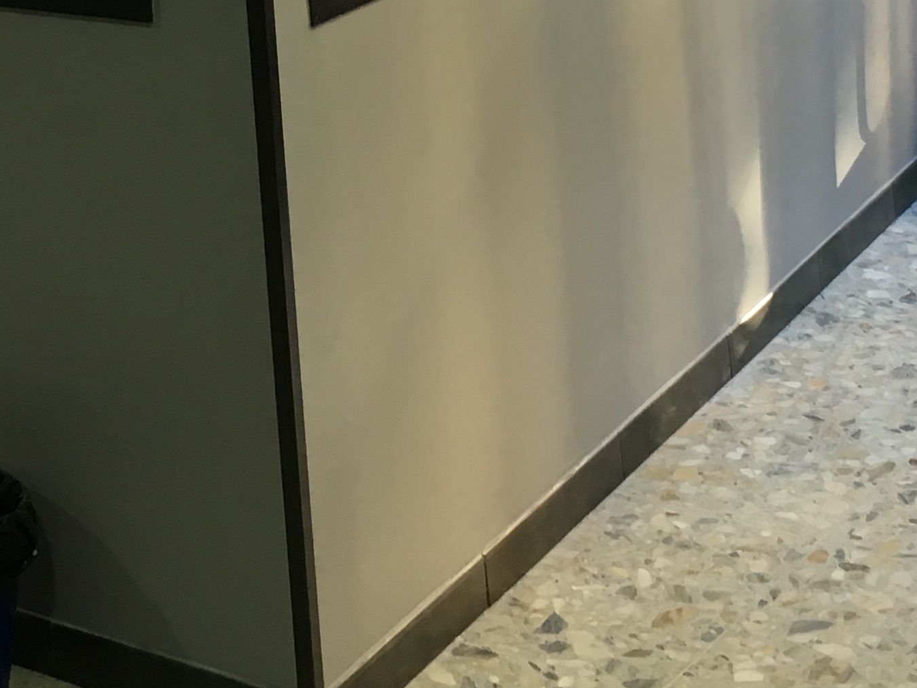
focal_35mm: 87
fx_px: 2305
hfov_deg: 22.5
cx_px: 348
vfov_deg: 16.3
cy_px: -146
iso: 80
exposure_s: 1/33
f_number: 2.2
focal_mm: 4.15
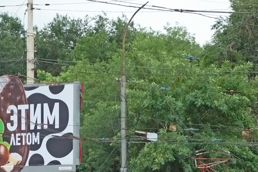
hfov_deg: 10.5
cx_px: 236
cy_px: 188
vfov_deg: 7.0
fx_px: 1389
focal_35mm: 194
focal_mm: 31.15
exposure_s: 1/500
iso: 250
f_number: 4.5
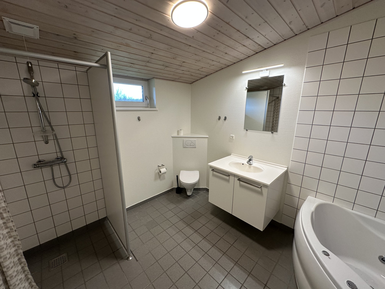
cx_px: 192
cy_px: 144
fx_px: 156
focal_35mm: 14
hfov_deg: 102.1
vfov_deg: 85.7
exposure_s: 1/100
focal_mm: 2.22
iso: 160
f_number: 2.2
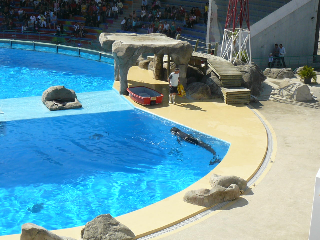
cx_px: 160
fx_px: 638
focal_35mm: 69
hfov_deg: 28.2
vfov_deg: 21.3
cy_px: 120
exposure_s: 1/400
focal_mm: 7.6
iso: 100
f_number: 5.6
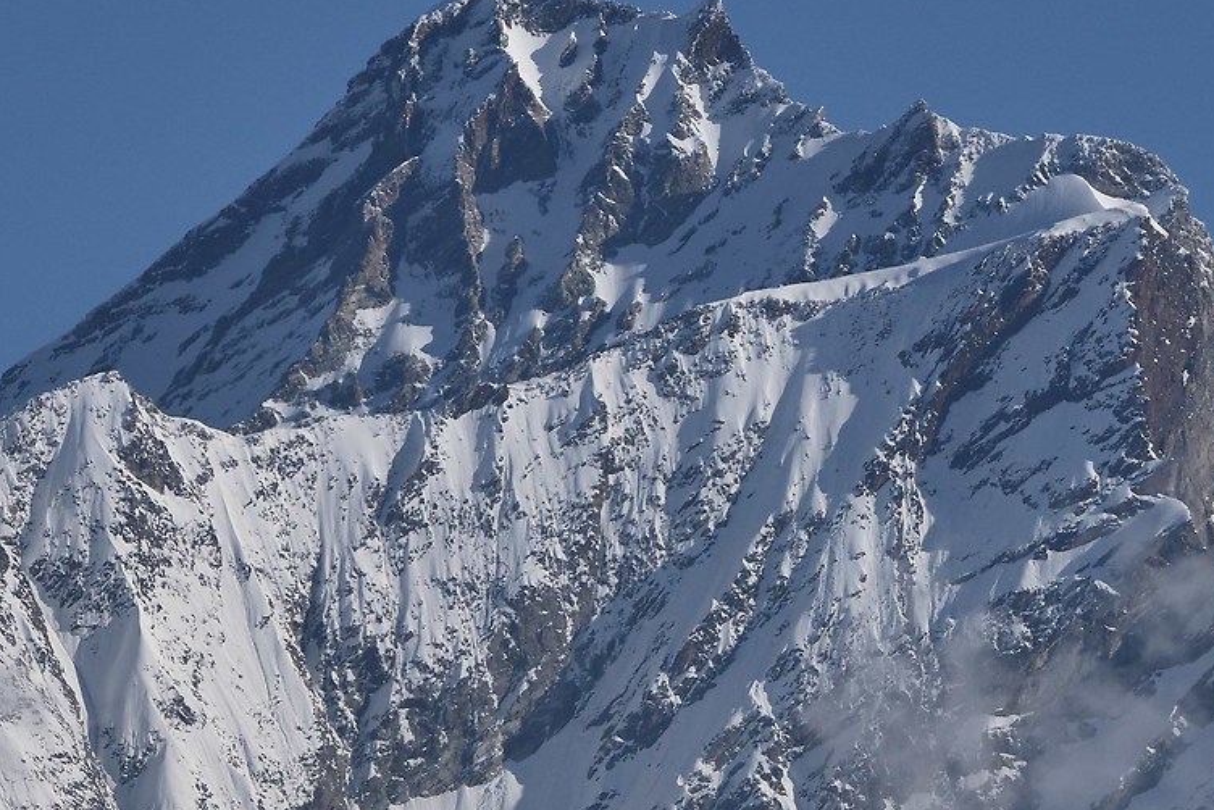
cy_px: 557
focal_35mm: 638
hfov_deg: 3.2
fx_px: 21522
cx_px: 358
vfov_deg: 2.2
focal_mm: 200
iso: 360
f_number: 8
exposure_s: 1/2500
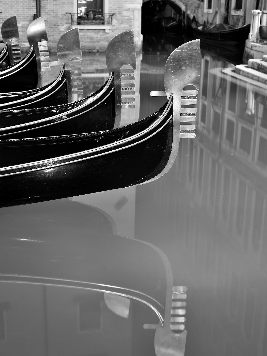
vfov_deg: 34.9
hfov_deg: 26.6
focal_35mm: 55
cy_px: 181
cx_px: 135
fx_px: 566
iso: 200
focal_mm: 50
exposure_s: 2.5
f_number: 4
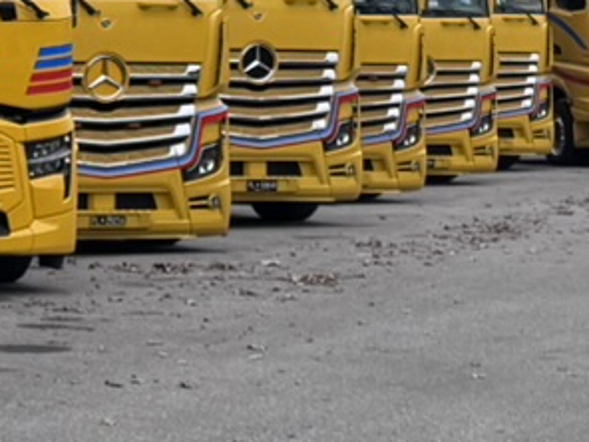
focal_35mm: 166
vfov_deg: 8.9
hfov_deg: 11.2
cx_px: -438
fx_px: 2825
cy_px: -68
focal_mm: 6.76
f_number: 1.78
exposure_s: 1/593
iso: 80
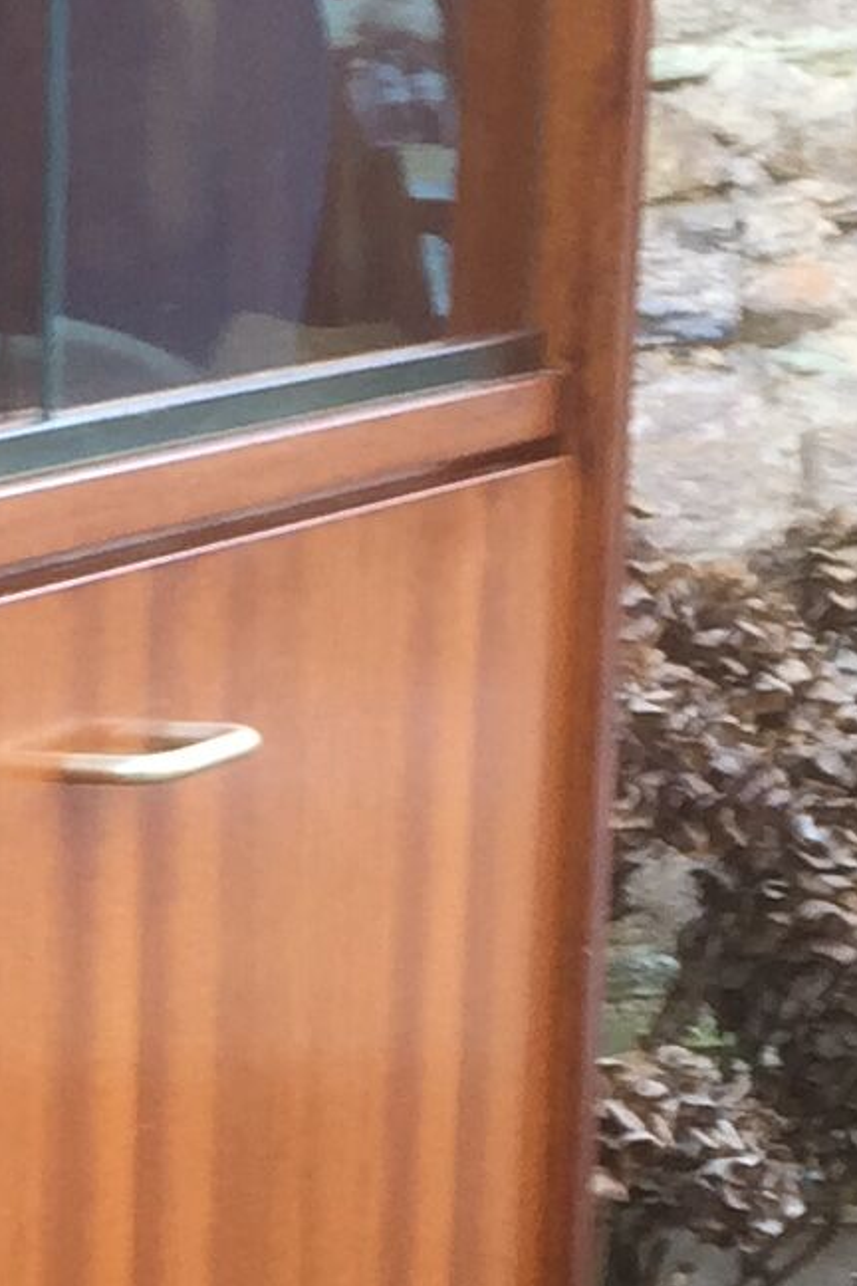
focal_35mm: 152
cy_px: 1826
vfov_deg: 12.9
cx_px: -609
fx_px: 5427
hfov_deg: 8.7
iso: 32
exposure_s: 1/50
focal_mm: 4.15
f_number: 2.2
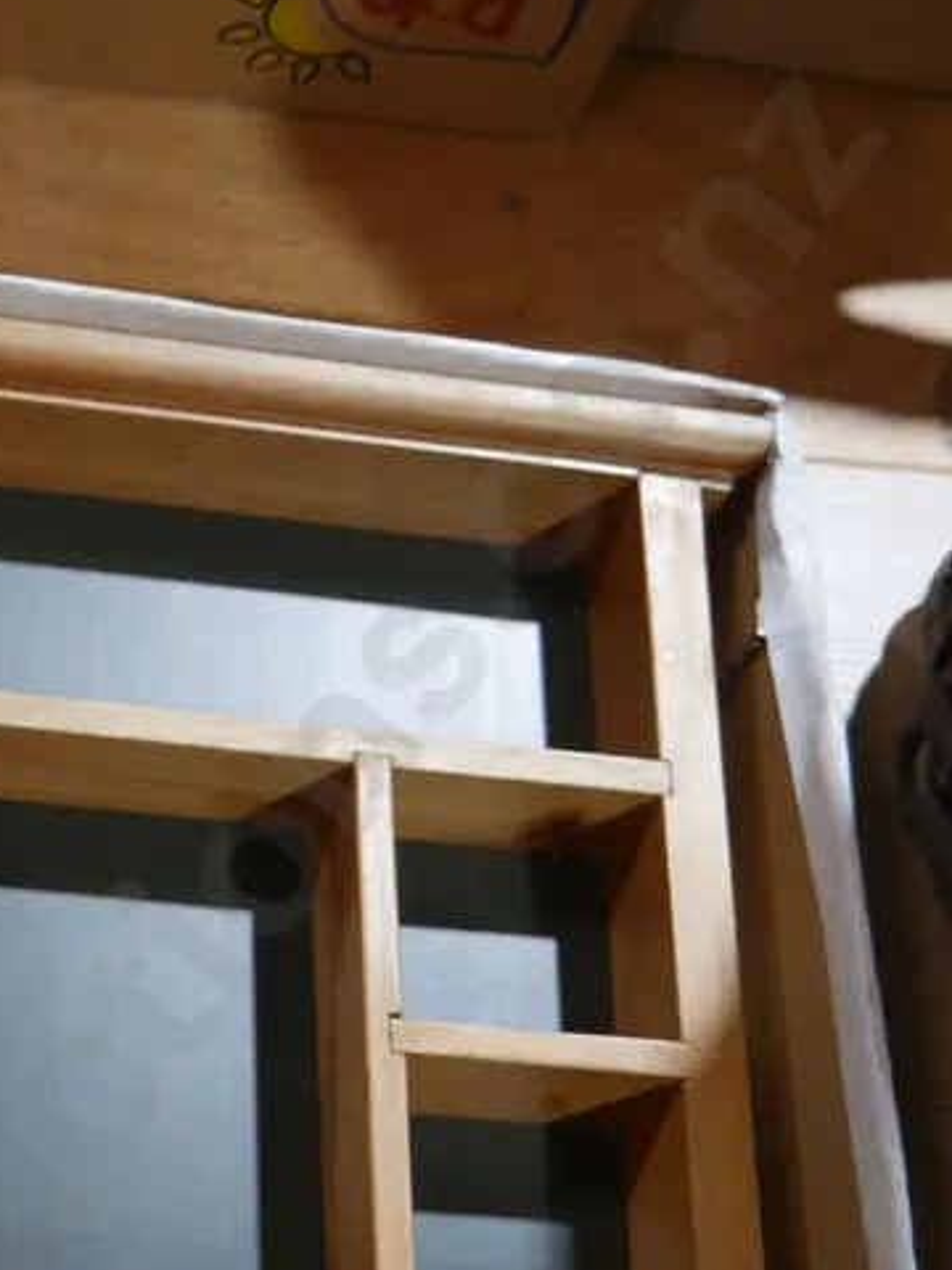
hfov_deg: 22.2
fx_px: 2347
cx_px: 25
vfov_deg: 28.9
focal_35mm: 64
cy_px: 1185
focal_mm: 15
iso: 500
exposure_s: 1/60
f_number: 3.6
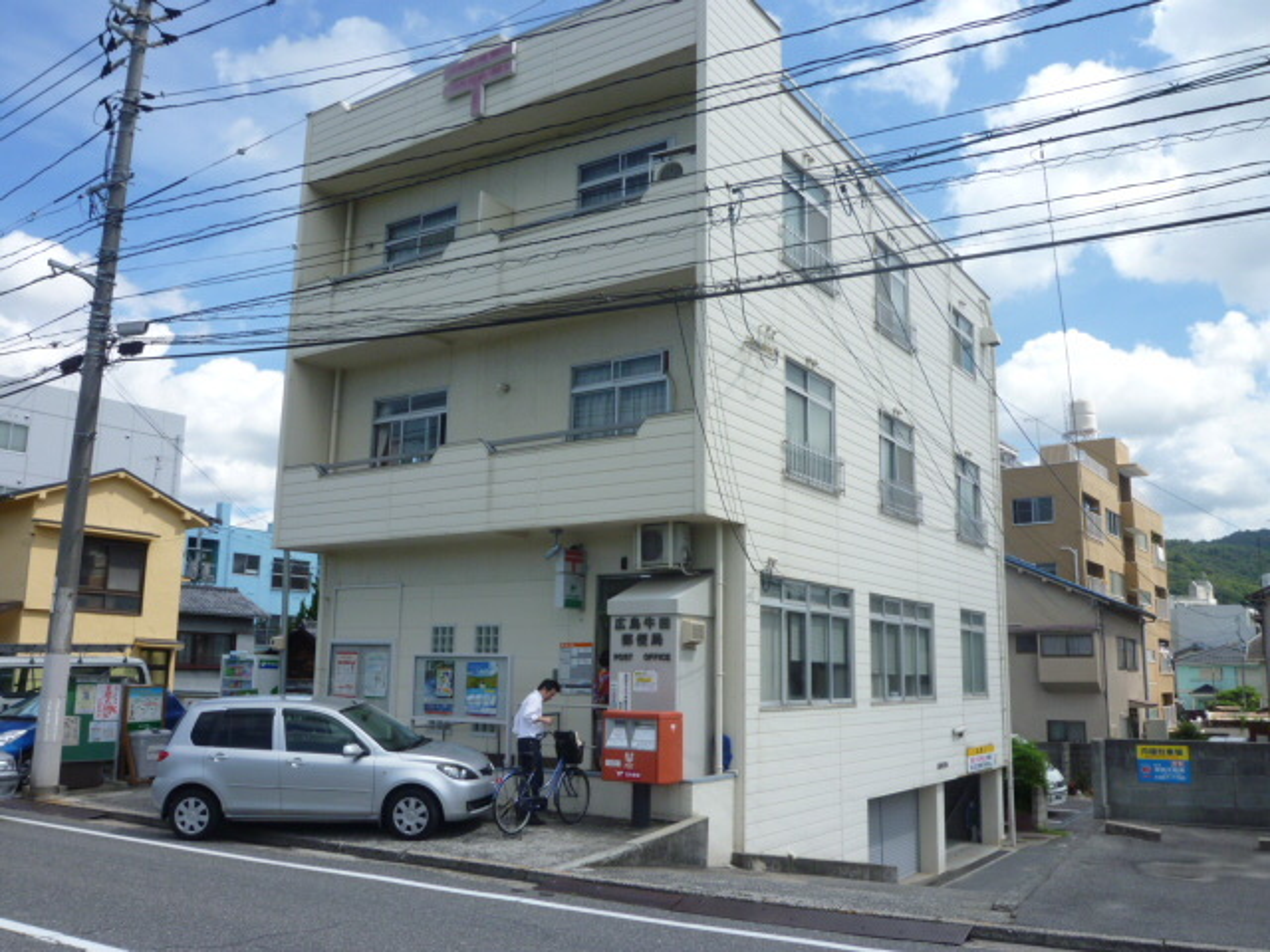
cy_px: 476
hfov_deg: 61.7
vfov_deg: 48.2
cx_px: 635
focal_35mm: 29
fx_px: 1064
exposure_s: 1/500
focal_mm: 5.2
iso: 100
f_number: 5.6
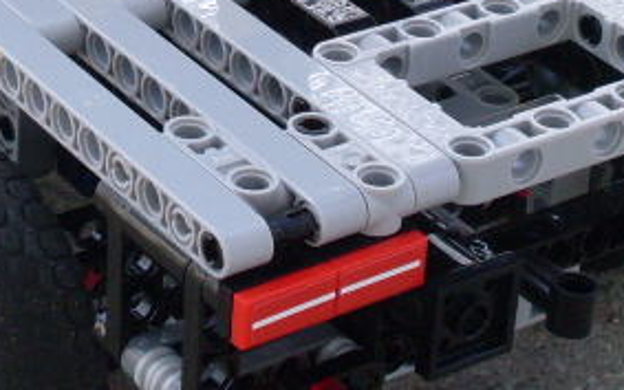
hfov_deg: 14.3
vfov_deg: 8.8
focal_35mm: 146
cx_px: 198
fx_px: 2483
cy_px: -192
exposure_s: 1/180
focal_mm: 6.3
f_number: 2.8
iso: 80
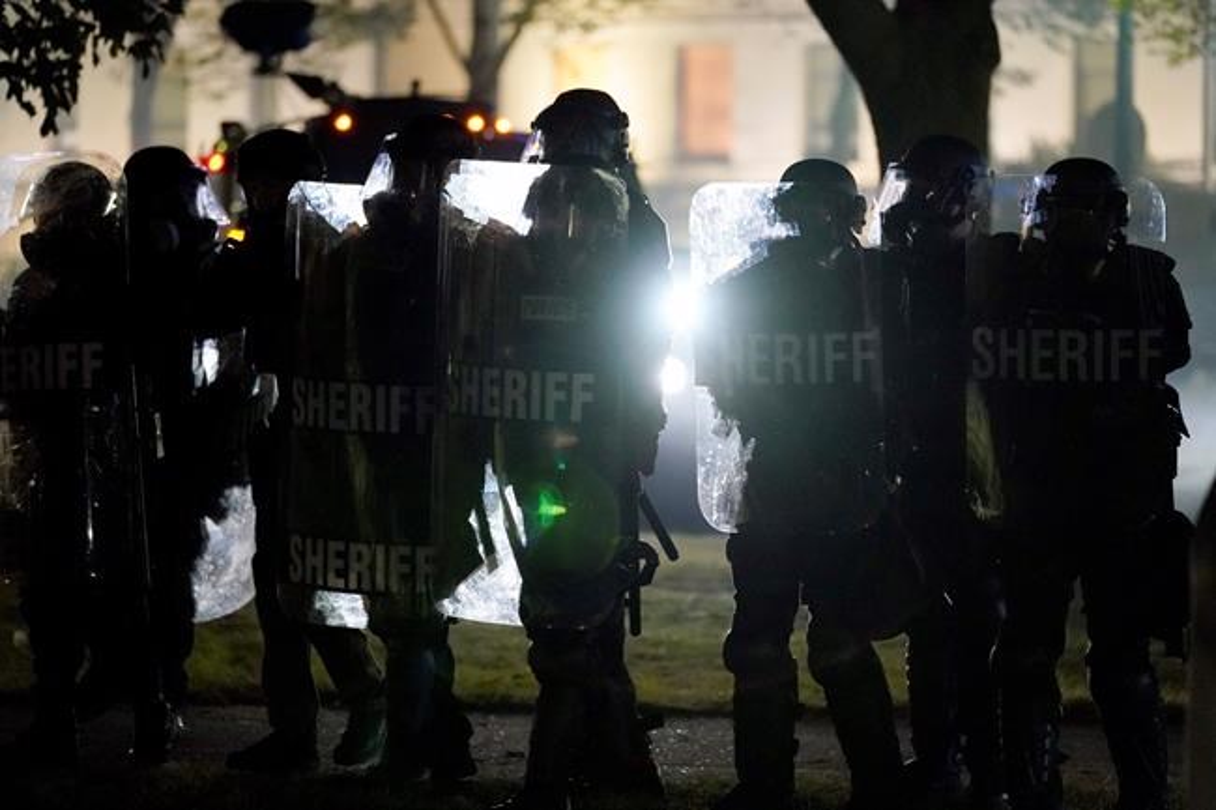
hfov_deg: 13.7
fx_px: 5065
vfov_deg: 9.1
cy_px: 405
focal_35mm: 150
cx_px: 608
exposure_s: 1/250
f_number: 2.8
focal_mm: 150
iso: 12800
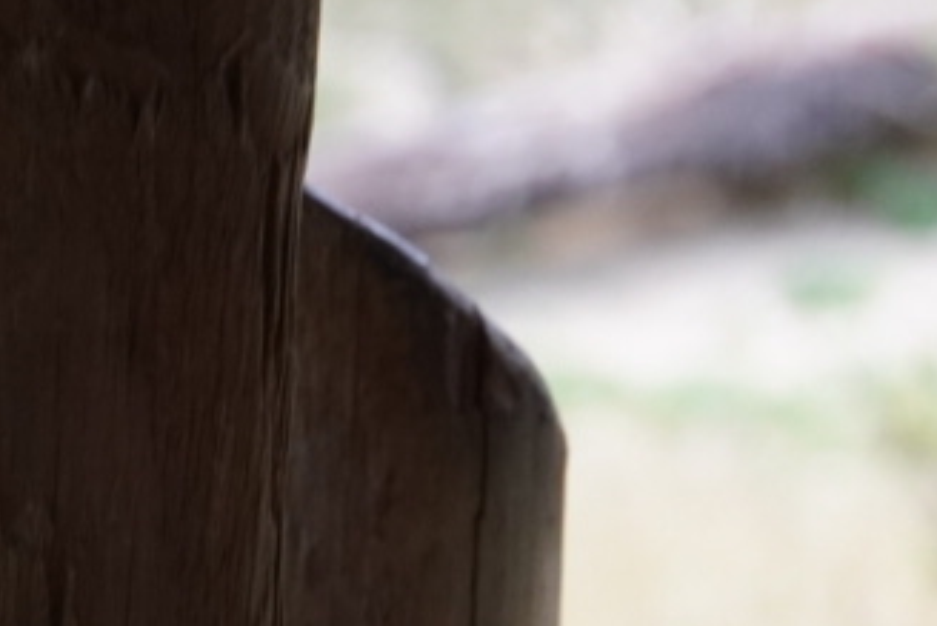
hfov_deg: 3.9
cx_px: 2028
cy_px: -520
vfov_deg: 2.6
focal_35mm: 518
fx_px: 13488
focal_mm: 70
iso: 640
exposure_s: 1/160
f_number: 5.6
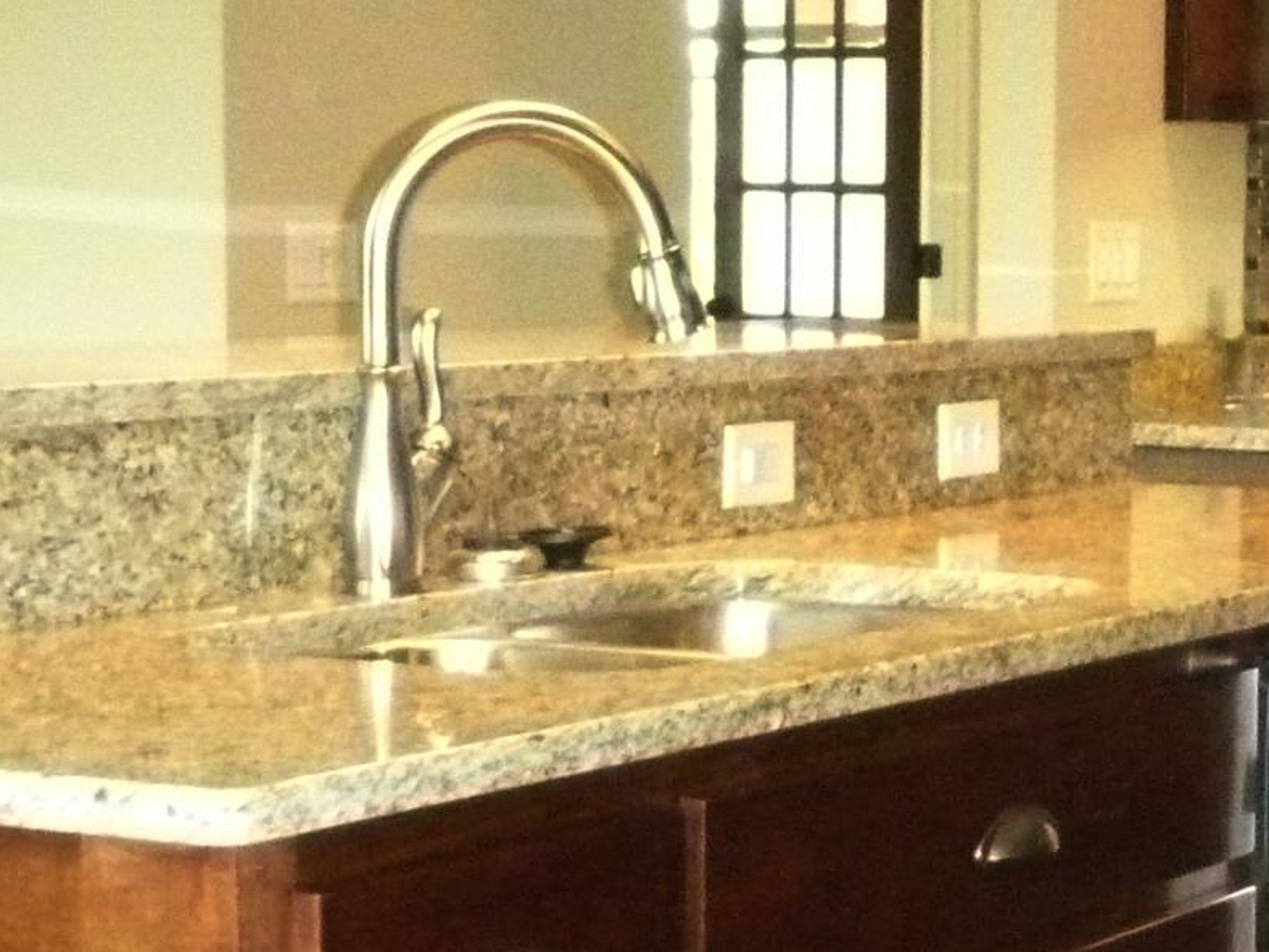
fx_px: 3813
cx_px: 1203
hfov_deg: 18.5
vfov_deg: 14.2
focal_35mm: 104
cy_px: 697
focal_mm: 4.9
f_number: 3.3
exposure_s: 1/30
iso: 1000
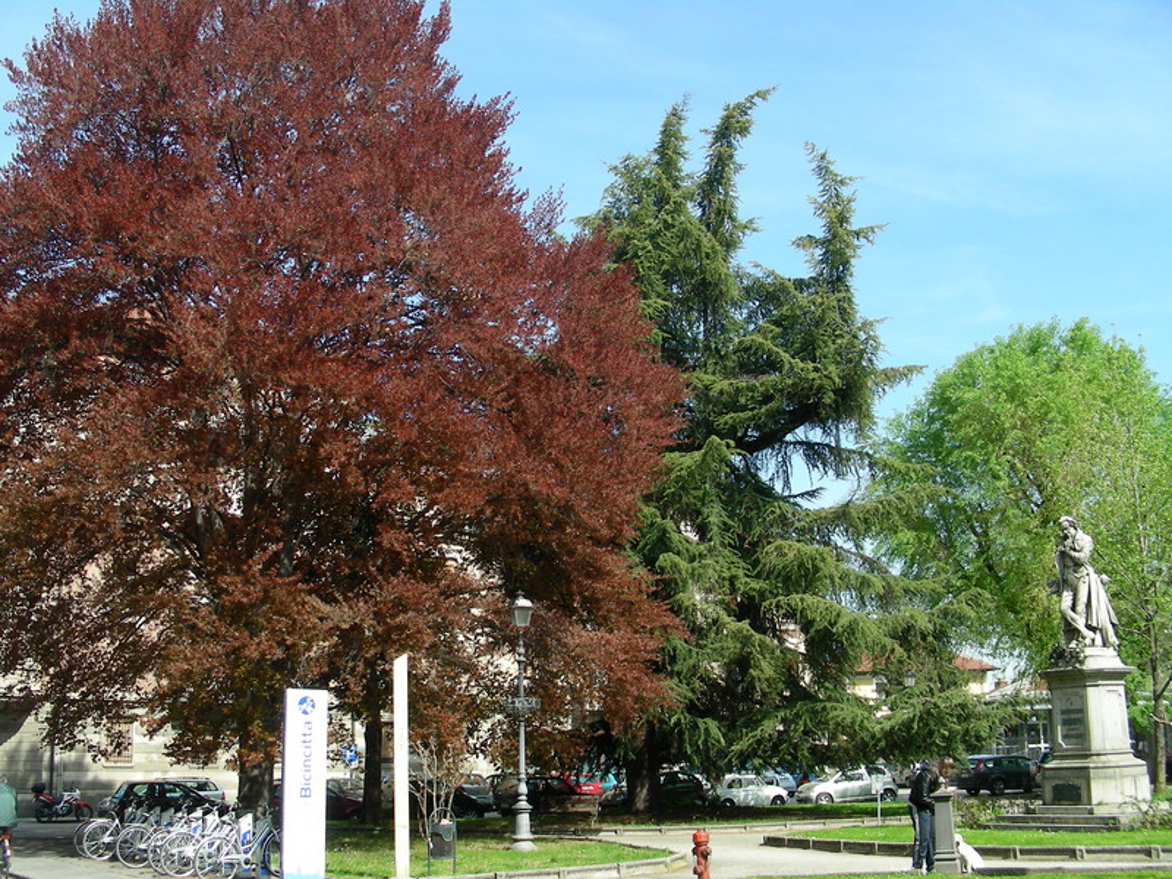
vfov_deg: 37.7
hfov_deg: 49.0
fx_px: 1287
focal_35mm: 38
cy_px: 440
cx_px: 586
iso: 50
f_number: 4
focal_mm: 6.3
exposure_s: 1/324
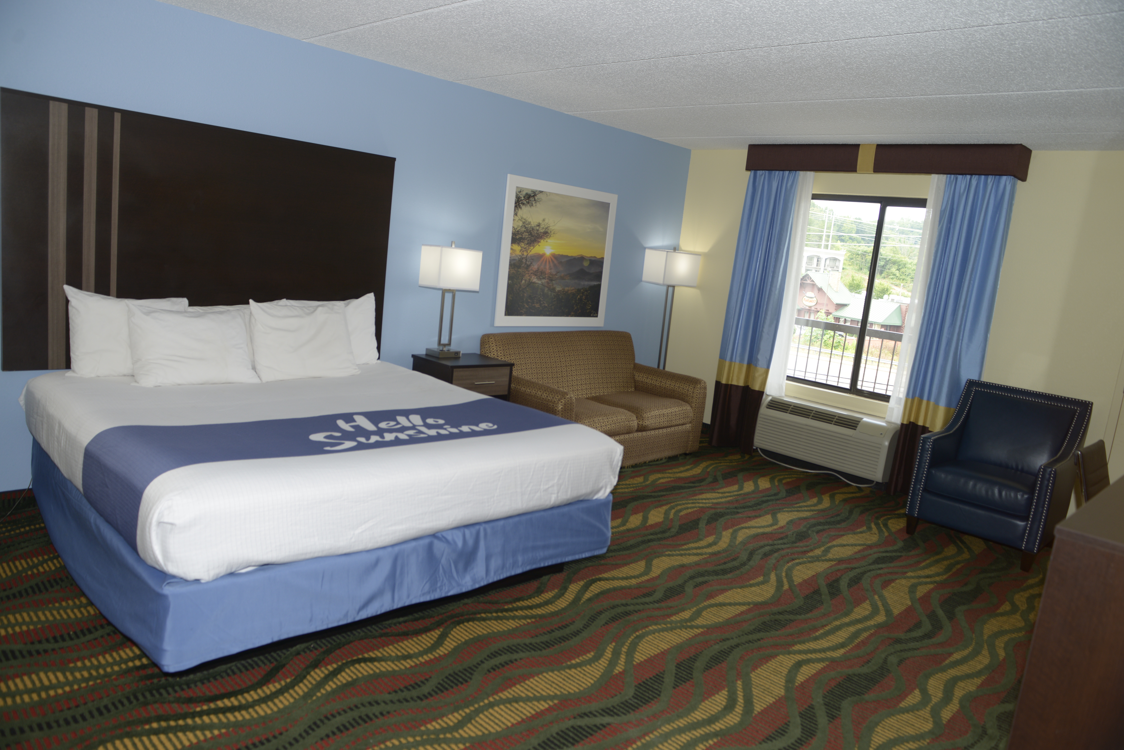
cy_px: 375
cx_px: 562
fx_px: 750
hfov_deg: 73.7
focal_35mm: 24
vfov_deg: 53.2
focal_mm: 24
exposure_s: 1/125
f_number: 4.5
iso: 250
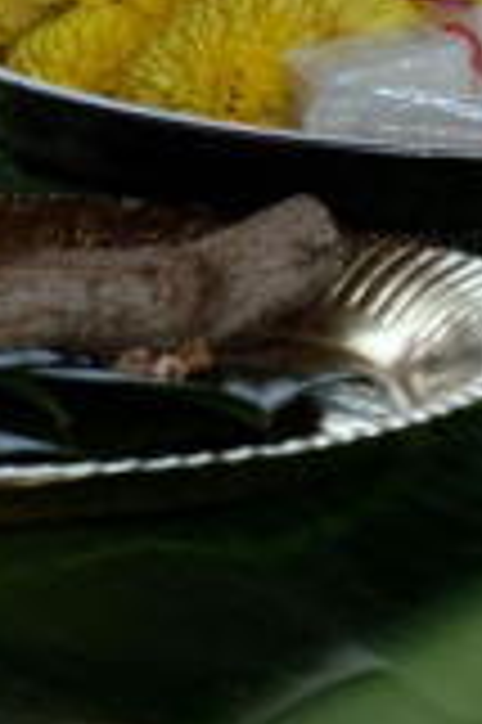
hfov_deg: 1.2
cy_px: -436
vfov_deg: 1.8
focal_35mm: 1117
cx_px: 547
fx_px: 22480
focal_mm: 200
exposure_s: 1/125
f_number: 9
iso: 500
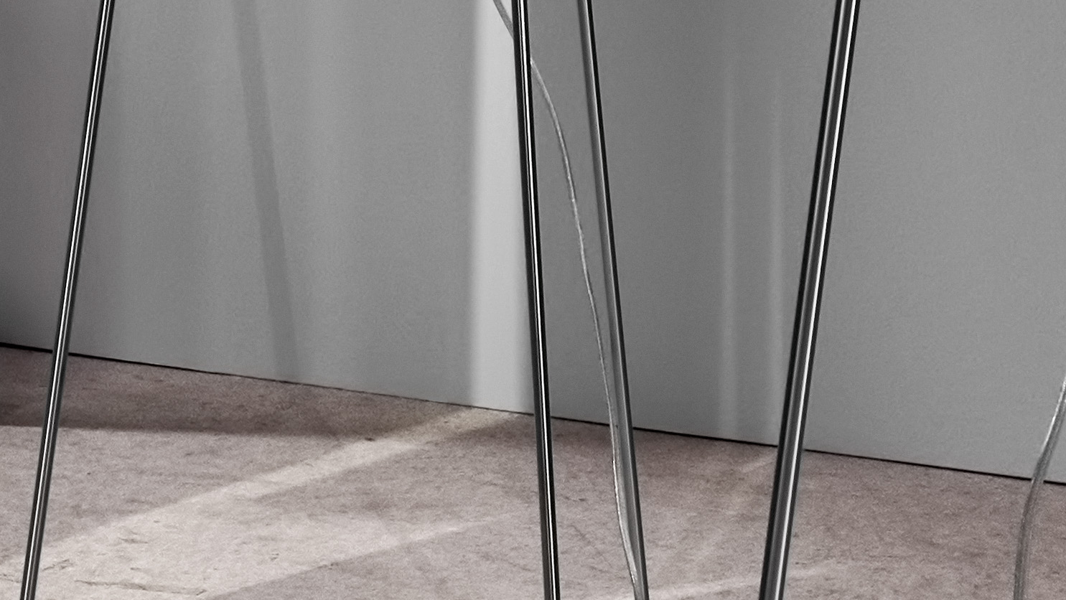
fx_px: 6248
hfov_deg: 9.6
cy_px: -839
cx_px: -254
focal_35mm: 221
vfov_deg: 5.3
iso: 64
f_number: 13
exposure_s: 1/2.5
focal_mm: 38
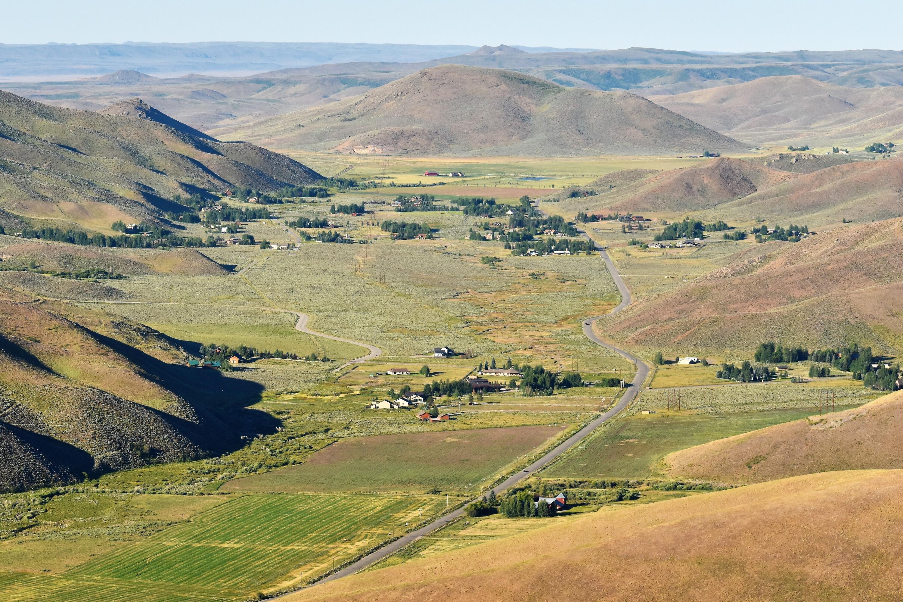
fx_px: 2633
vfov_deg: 13.0
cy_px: 301
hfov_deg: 19.5
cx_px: 452
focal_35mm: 105
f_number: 7.1
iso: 400
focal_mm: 70
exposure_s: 1/1600
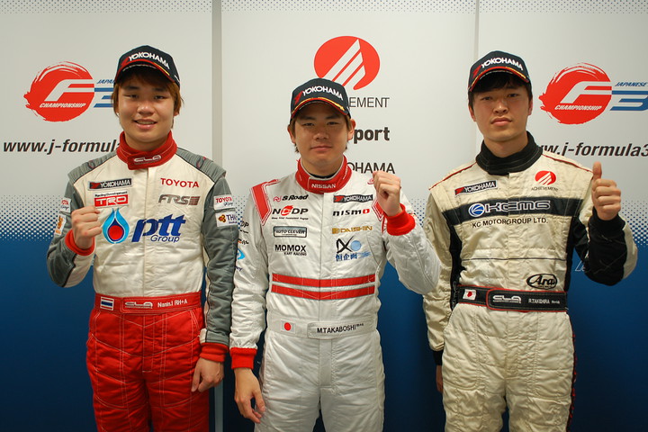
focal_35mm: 36
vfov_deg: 36.9
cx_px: 324
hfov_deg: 53.1
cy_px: 216
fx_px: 648
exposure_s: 1/30
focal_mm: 24
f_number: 2.8
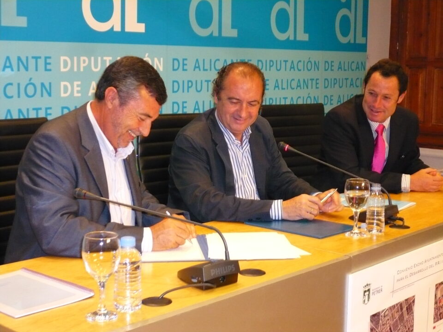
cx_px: 222
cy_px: 166
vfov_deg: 24.4
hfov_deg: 32.2
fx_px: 768
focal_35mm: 60
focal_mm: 9.9
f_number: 3.7
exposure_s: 1/30
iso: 400
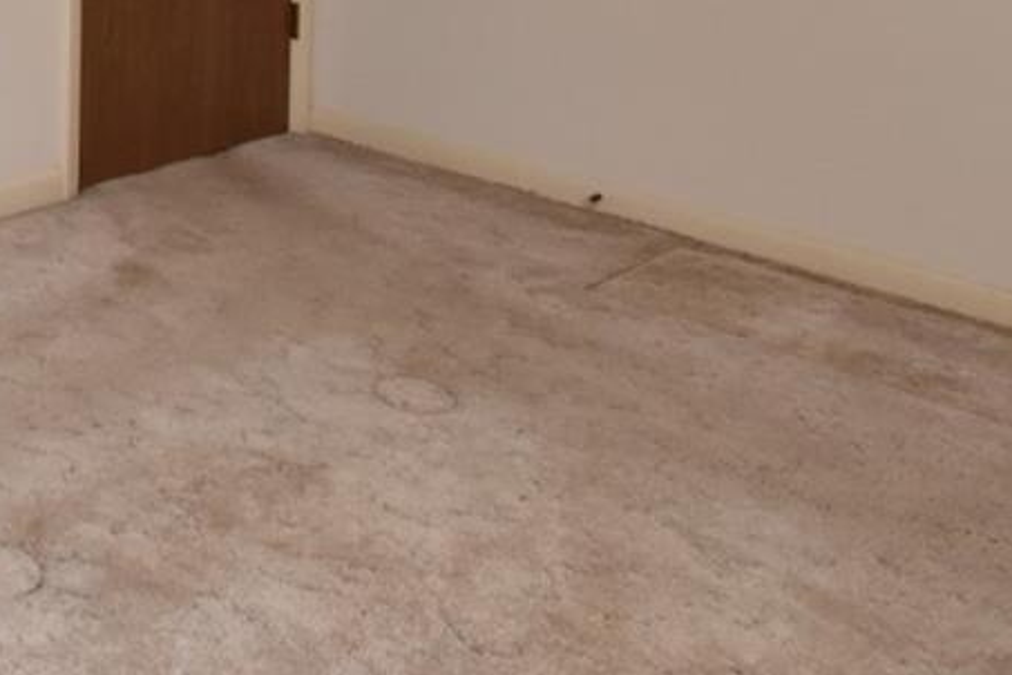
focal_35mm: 53
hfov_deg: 32.0
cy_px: -277
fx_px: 1490
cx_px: -168
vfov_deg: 22.0
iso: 640
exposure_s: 1/60
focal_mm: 10
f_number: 6.3
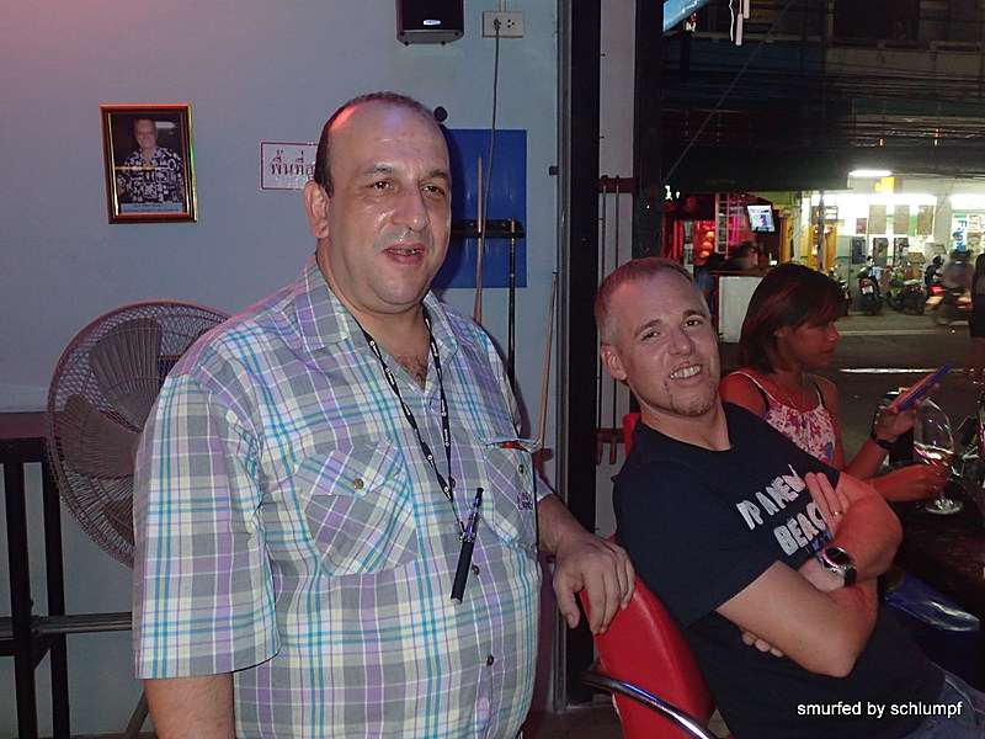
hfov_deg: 52.6
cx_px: 492
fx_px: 996
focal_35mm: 35
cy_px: 370
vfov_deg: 40.7
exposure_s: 1/30
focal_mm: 6.42
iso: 500
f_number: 2.6
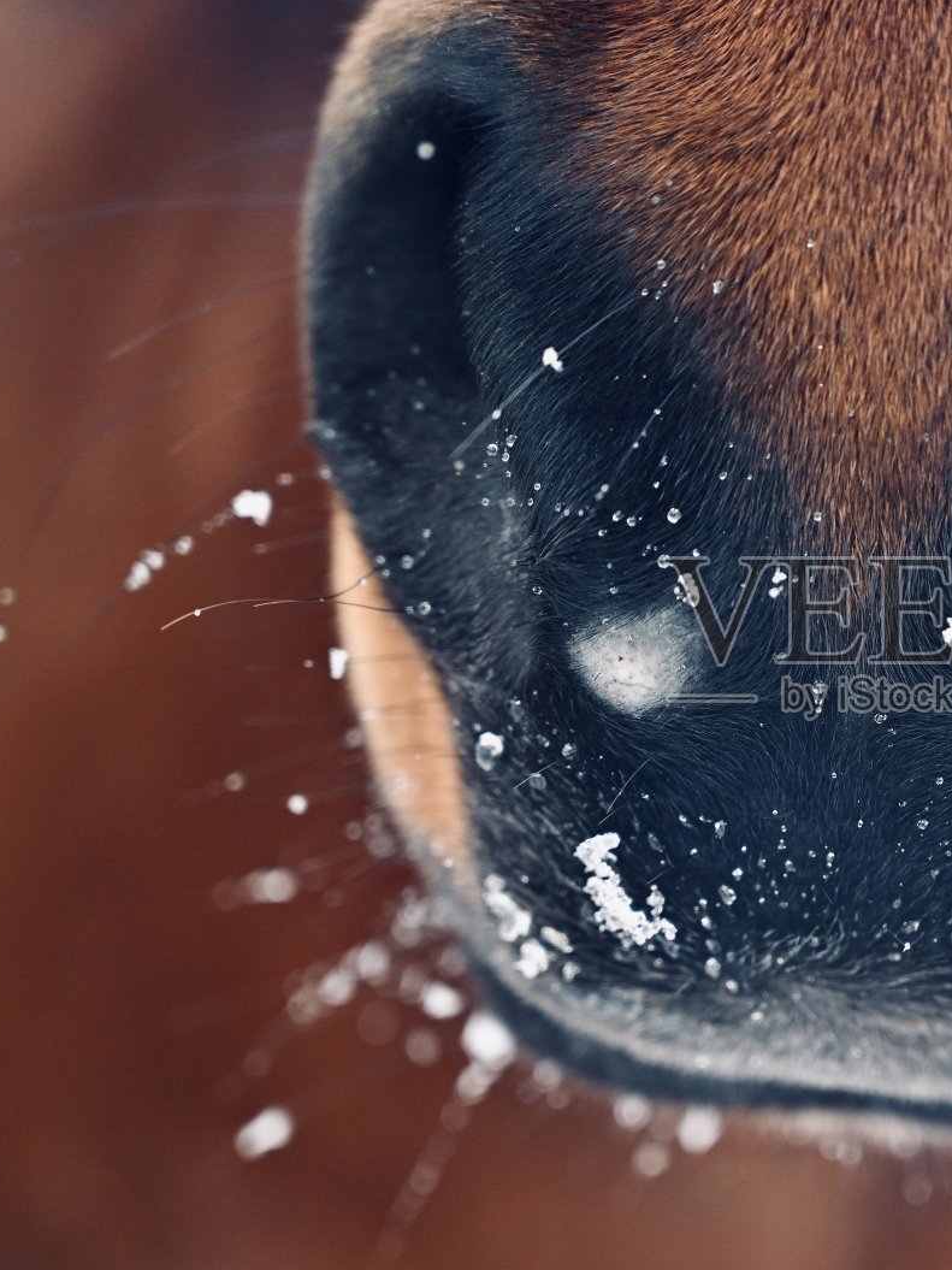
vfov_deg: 19.3
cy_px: 640
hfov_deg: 14.4
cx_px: 867
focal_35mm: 102
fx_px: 3741
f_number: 4
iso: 450
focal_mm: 70
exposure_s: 1/125
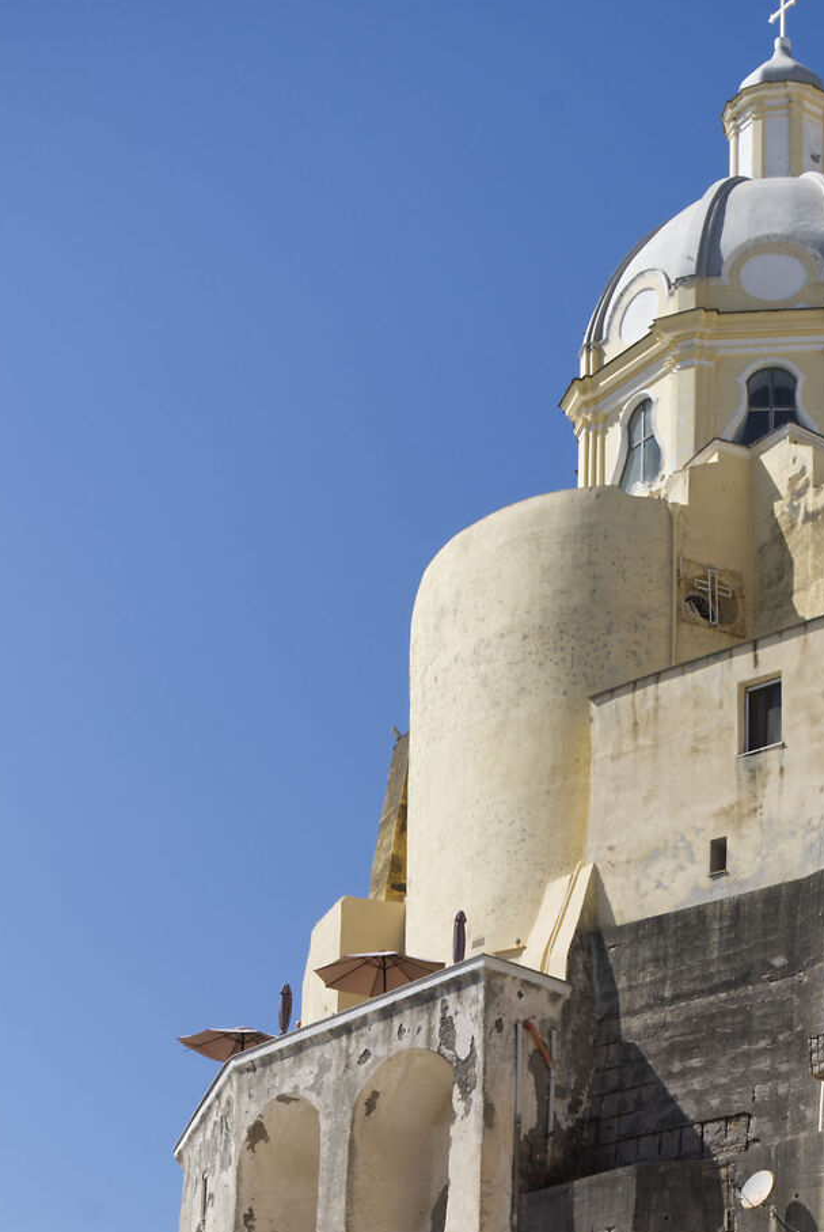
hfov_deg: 16.5
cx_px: 749
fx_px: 2808
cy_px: 1481
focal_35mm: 82
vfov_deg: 22.7
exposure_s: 1/90
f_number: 11
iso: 100
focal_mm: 31
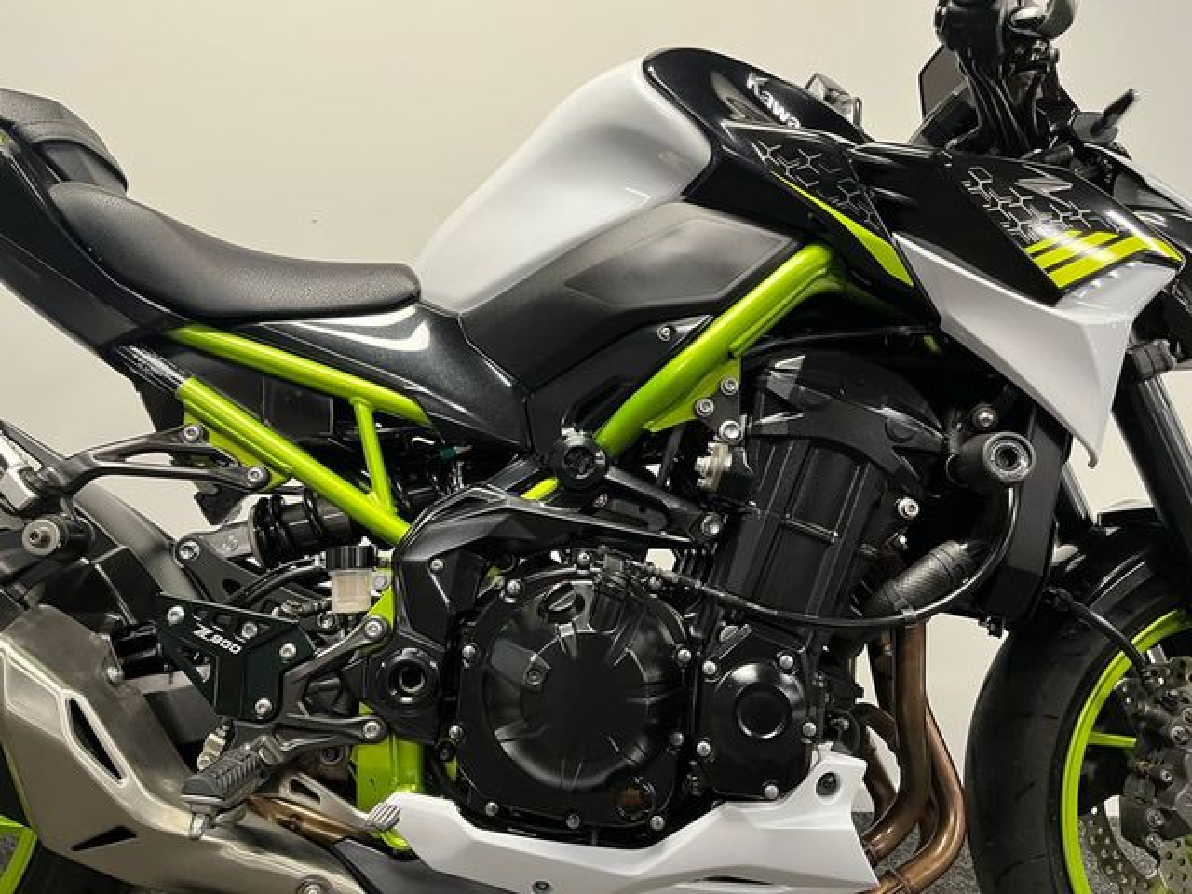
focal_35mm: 26
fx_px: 895
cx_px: 596
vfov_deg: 53.1
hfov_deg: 67.3
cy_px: 447
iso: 250
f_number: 1.6
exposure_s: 1/50
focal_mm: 5.1
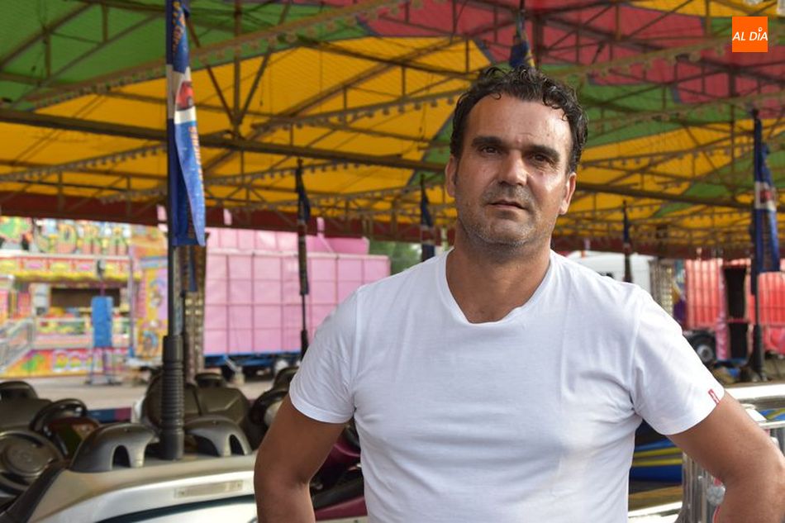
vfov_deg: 23.8
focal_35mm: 57
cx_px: 392
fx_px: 1243
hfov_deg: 35.1
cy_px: 262
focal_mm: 38
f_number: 5.6
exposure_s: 1/125
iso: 280
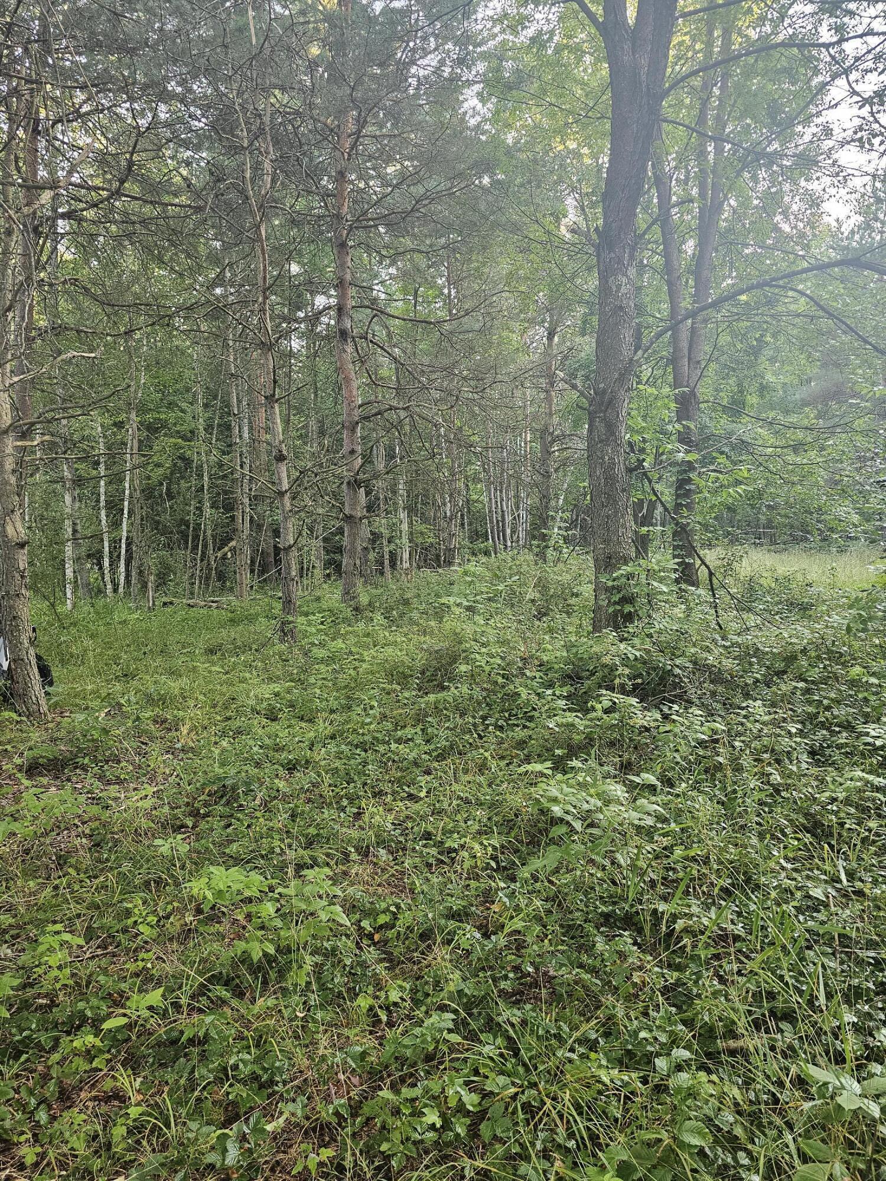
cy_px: 590
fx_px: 785
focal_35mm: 23
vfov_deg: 73.9
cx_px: 443
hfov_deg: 58.9
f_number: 1.7
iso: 250
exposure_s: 1/120
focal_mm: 6.3
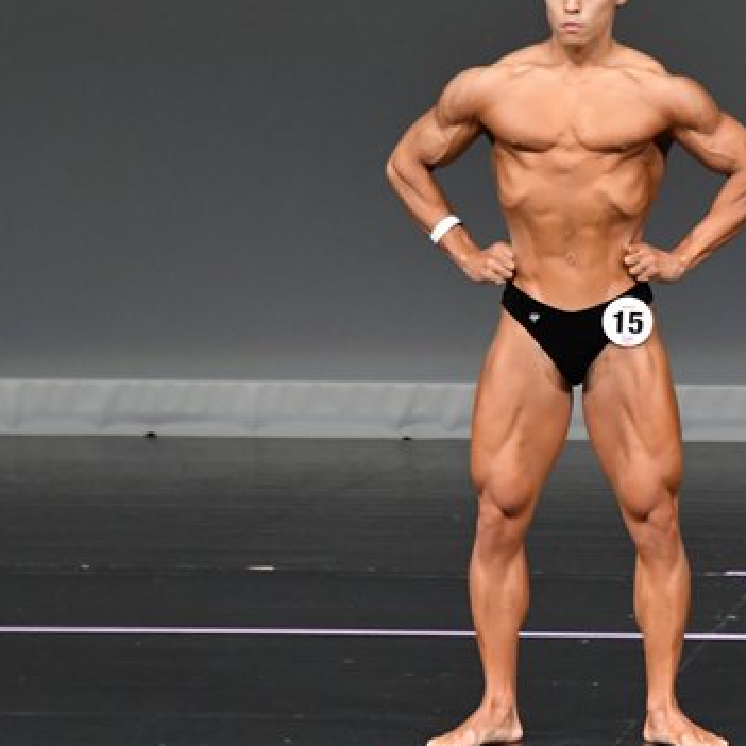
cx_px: 692
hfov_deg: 3.1
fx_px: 13727
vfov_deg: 3.1
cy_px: 306
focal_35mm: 563
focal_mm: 200
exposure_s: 1/400
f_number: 5.6
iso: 4000
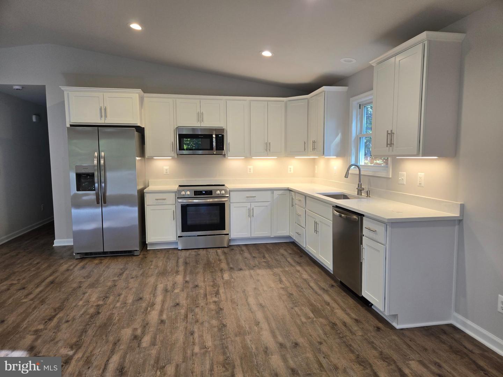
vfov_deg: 58.9
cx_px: 252
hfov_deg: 73.9
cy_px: 188
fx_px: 334
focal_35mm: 23
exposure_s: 1/120
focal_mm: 5.4
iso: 64
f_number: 1.8
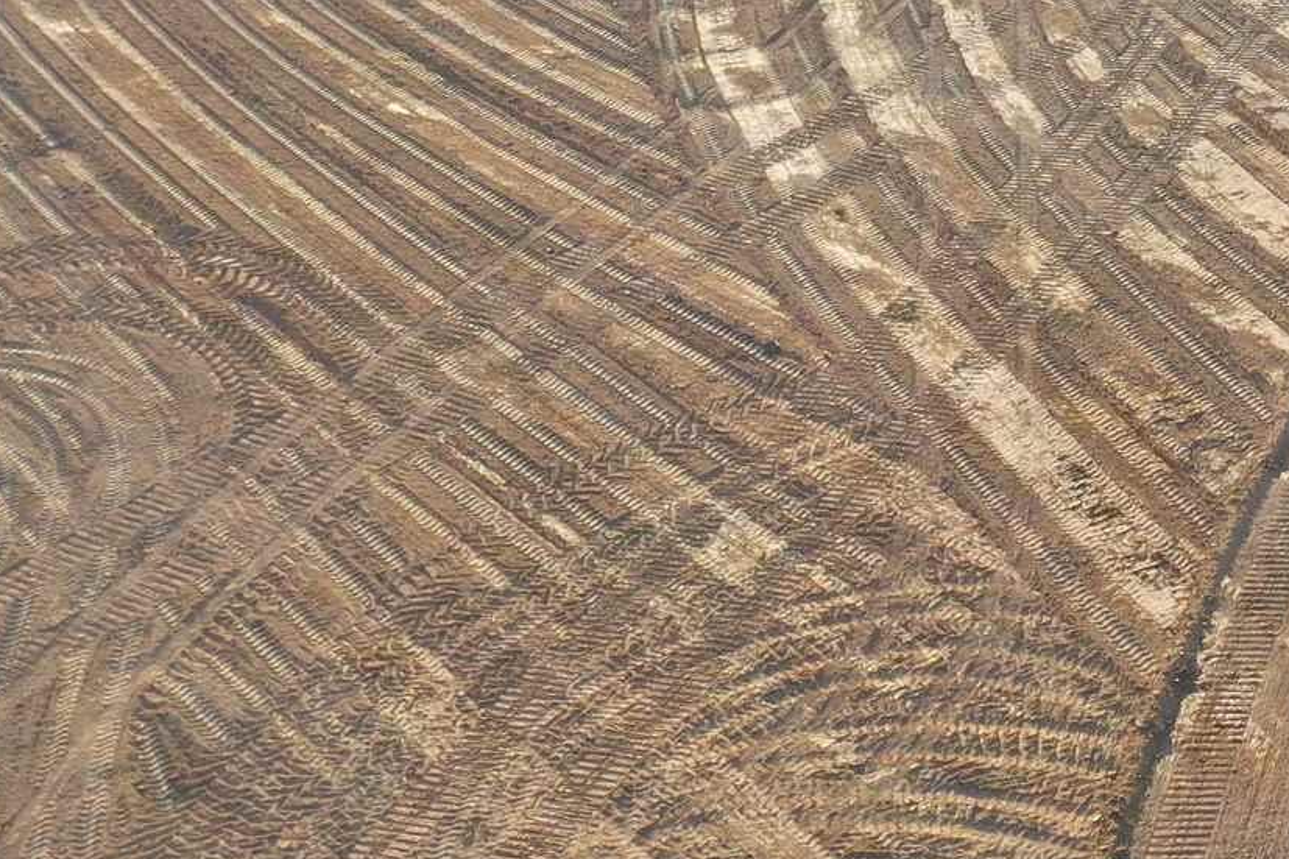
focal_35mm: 104
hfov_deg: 17.9
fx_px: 3723
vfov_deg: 12.6
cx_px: 1852
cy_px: -326
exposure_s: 1/320
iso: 100
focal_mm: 10.26
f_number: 5
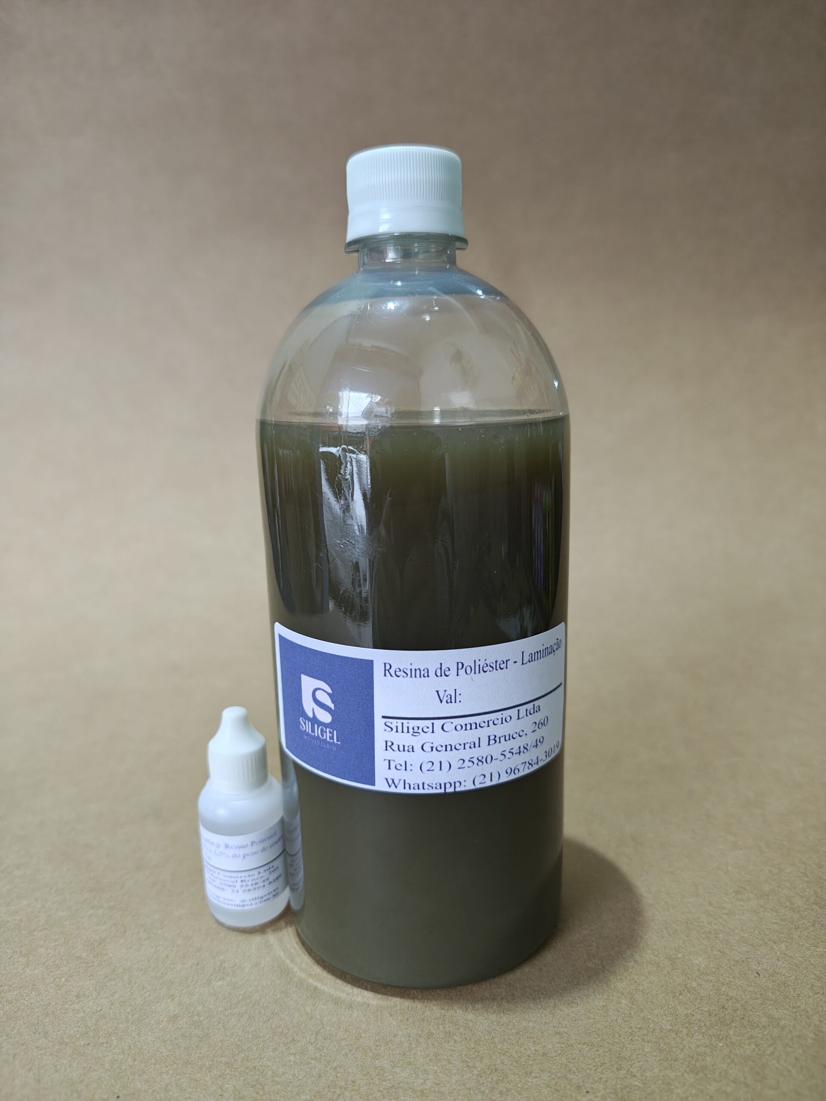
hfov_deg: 58.9
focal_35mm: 23
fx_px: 732
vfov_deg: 73.9
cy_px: 550
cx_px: 413
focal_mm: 6.57
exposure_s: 1/120
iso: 1531
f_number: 1.6
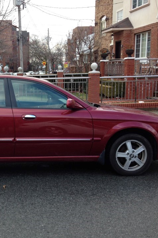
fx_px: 323
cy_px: 122
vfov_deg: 40.3
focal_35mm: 49
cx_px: 21
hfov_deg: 26.8
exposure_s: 1/218
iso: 50
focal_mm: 4.12
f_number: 2.4
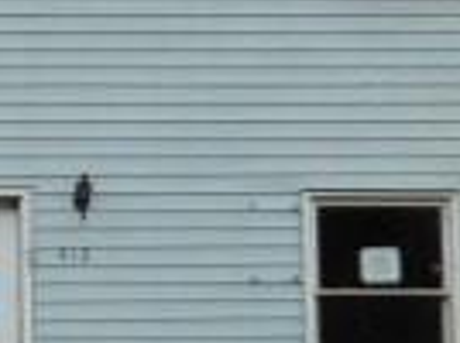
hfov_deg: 9.0
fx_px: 2852
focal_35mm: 215
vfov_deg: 6.9
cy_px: 137
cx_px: -251
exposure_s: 1/1250
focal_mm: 8
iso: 125
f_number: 3.7
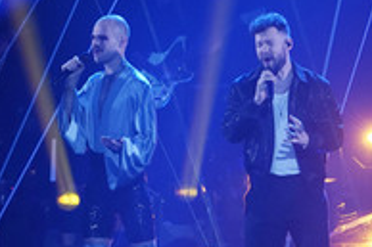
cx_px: 258
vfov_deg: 3.0
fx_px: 4790
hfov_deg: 4.4
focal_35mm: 464
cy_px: 155
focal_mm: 200
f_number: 5.6
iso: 4000
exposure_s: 1/160
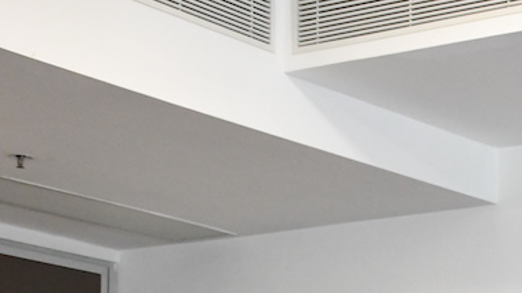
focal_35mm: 143
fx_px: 1978
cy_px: 449
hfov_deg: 14.4
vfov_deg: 8.3
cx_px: 669
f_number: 8
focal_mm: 34
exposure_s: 1/250
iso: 4000
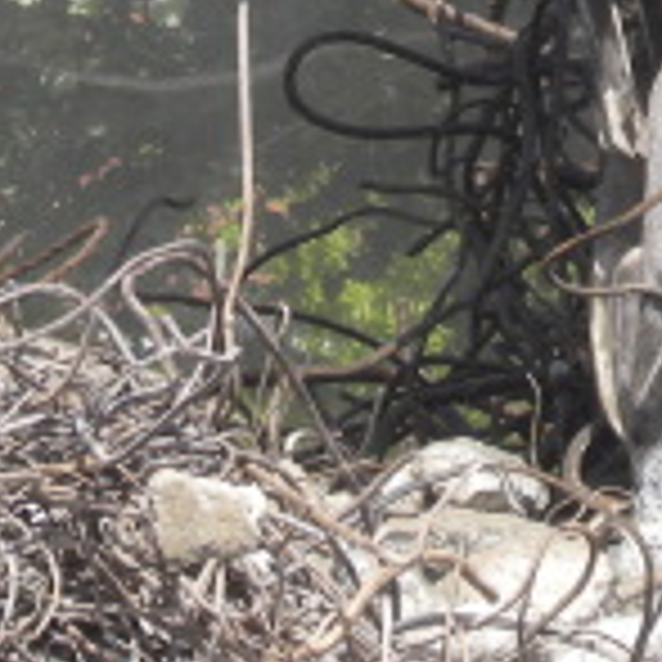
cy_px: -275
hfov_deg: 1.3
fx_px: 28127
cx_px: 423
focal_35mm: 1300
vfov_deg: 1.3
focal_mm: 59.9
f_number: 5.6
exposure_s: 1/240
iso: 64
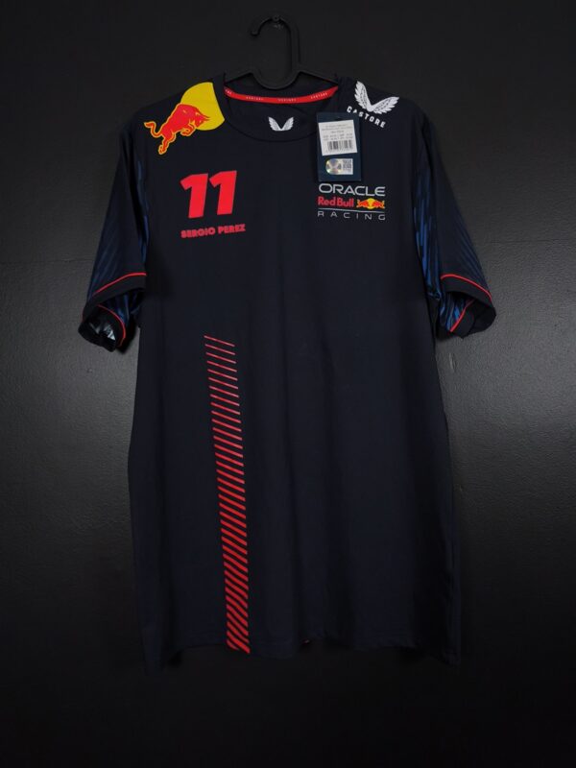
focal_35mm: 23
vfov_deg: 73.9
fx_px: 510
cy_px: 384
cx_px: 288
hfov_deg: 58.9
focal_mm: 6.57
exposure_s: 1/125
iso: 500
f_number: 1.6
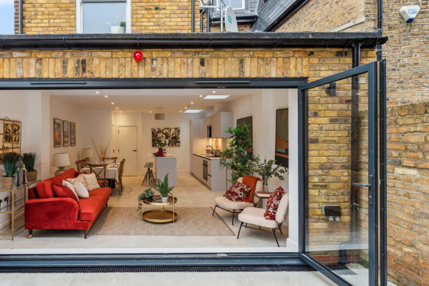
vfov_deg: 59.5
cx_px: 148
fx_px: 250
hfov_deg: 79.0
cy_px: 138
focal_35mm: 21
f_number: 11
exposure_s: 1/25
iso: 400
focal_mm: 16
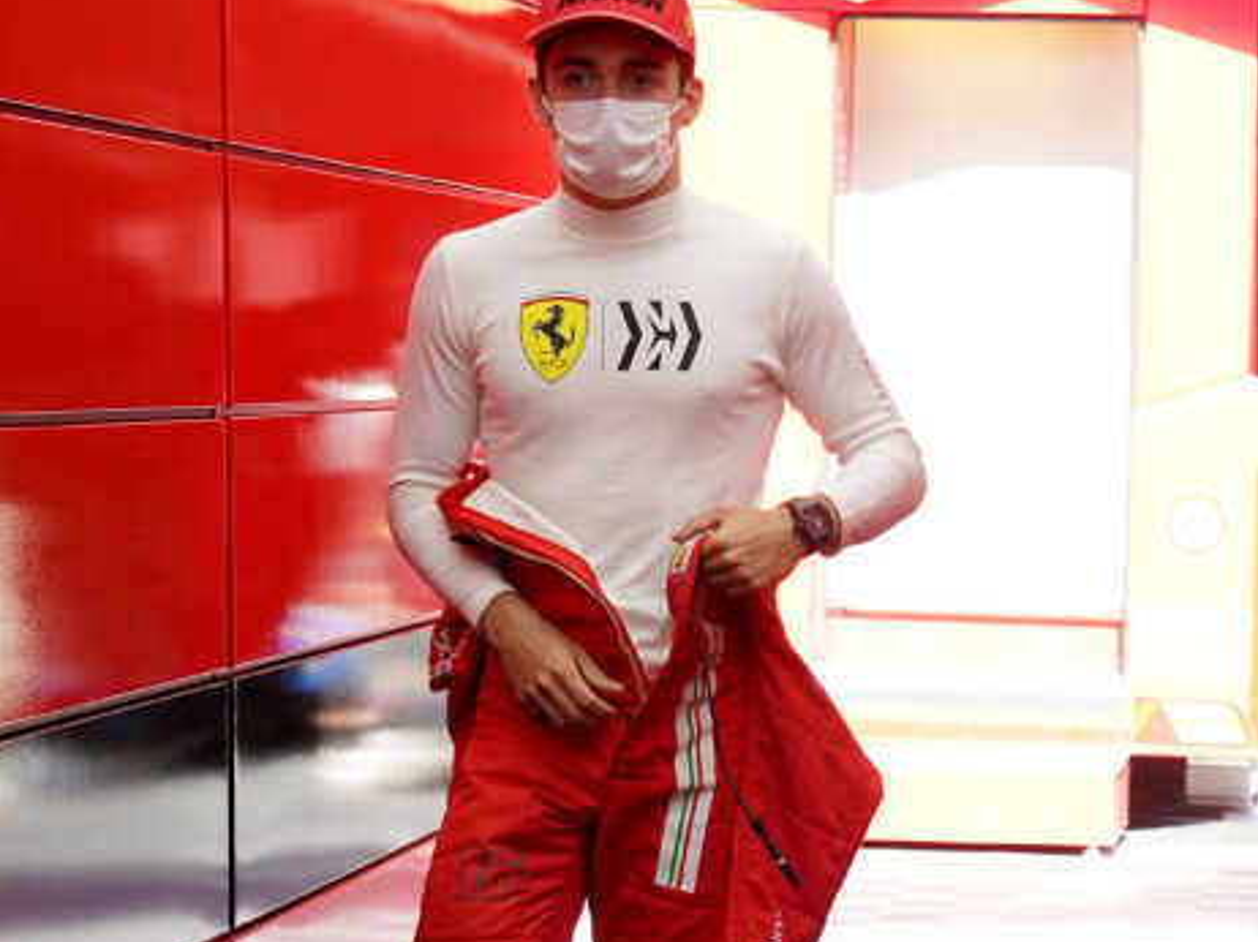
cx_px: 1043
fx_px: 3196
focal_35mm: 88
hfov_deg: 21.9
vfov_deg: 16.8
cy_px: 545
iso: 640
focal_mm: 55
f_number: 5
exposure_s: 1/100
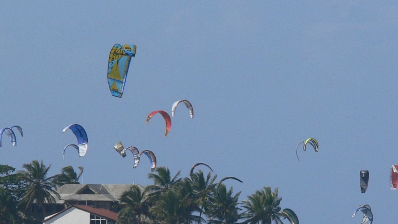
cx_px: 223
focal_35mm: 1061
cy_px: 187
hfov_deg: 2.0
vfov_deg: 1.1
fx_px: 11196
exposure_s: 1/500
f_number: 7.1
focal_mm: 88.8
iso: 80
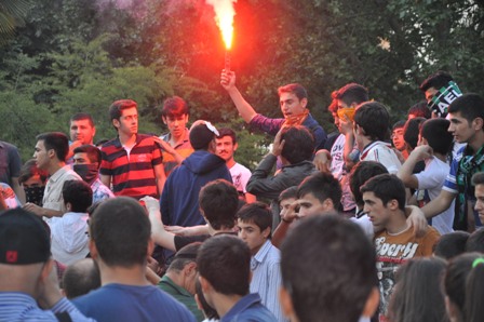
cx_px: 242
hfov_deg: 15.2
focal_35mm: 135
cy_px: 161
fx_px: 1814
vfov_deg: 10.1
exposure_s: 1/125
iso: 400
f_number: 5.6
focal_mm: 90
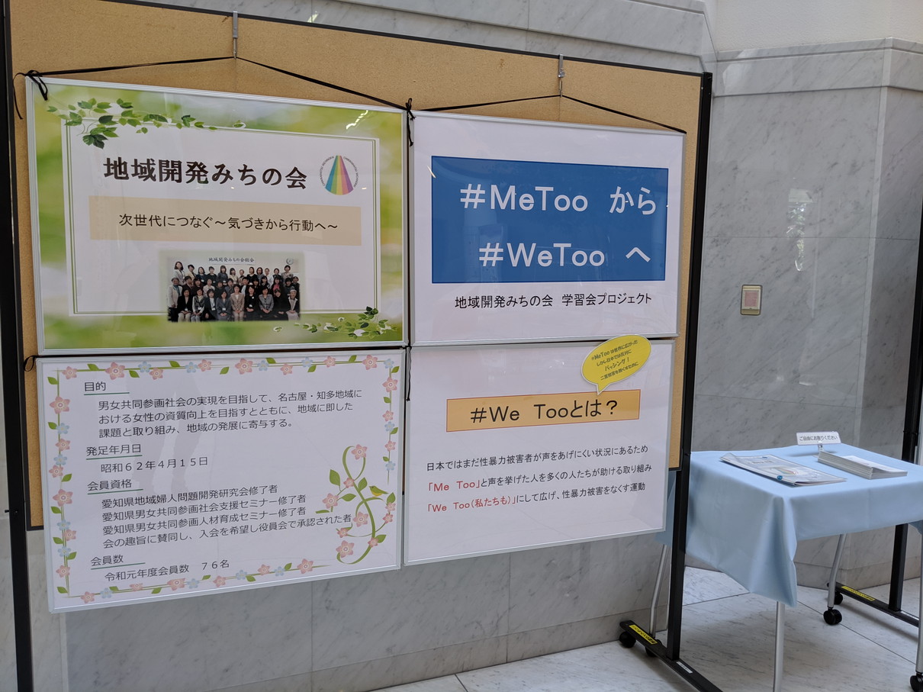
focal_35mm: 27
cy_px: 346
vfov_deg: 51.3
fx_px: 720
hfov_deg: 65.3
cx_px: 462
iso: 61
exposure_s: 1/40
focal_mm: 4.44
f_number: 1.8
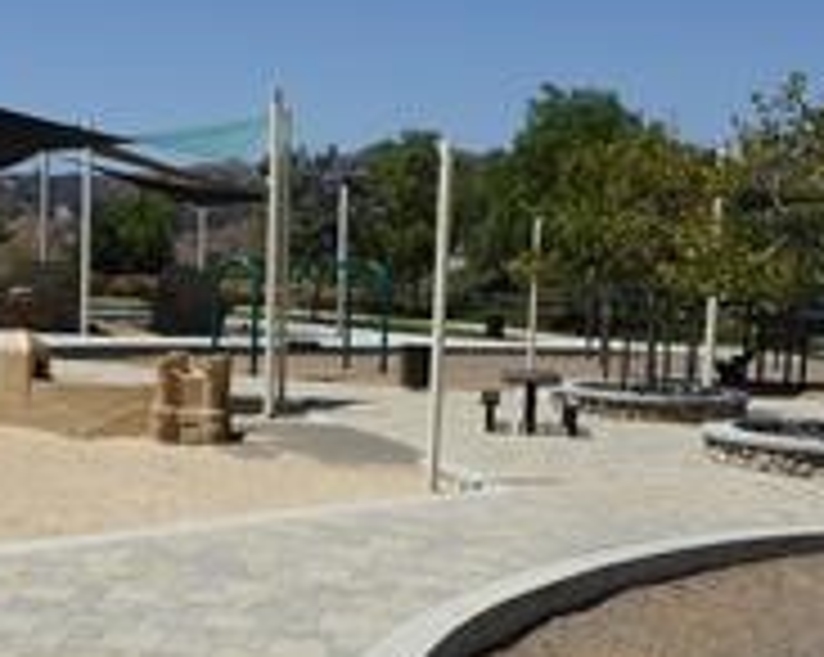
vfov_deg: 25.2
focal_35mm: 60
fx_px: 1462
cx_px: 324
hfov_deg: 31.4
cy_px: 430
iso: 100
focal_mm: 4.3
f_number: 3.3
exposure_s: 1/2000
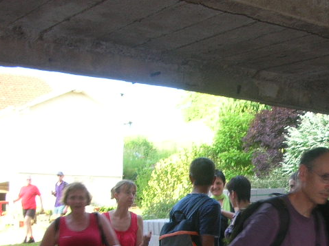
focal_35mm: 75
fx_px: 712
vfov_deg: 19.2
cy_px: 230
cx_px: 324
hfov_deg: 24.9
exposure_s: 1/30
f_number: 2.8
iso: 50
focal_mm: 5.8
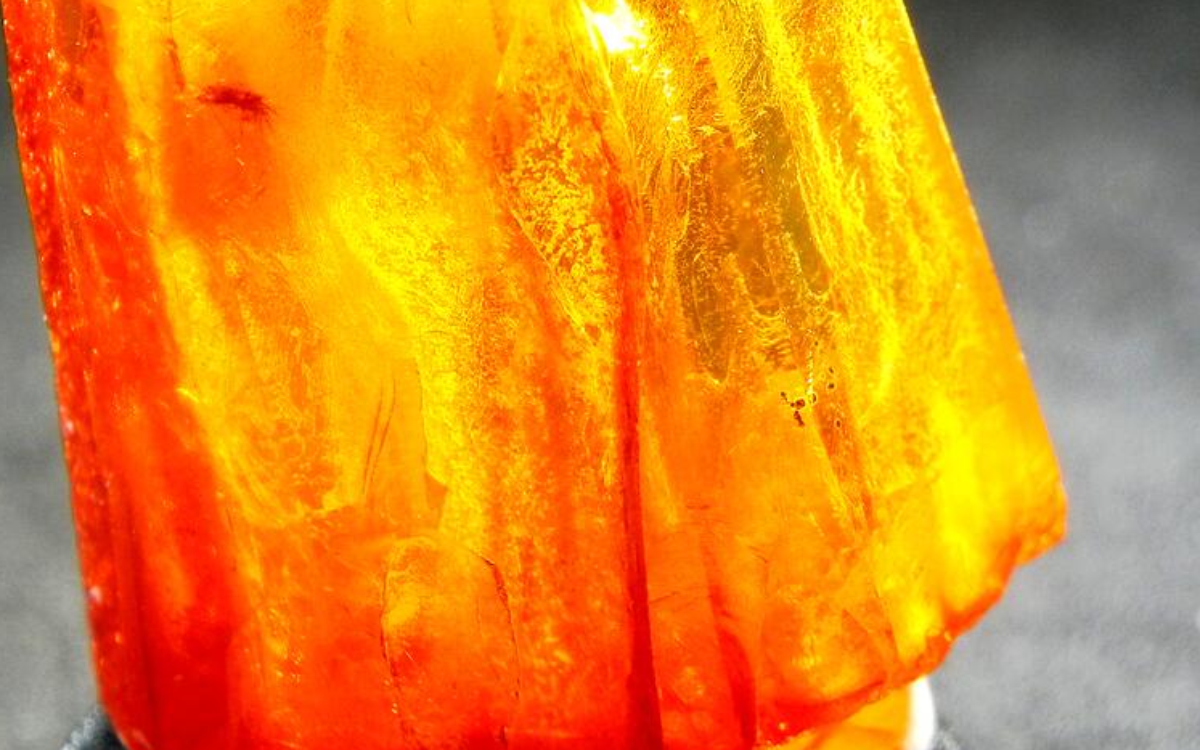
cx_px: 406
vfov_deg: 9.8
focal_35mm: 133
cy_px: 156
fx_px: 4350
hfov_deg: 15.7
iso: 235
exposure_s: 1/29.6
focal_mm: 13.4
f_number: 4
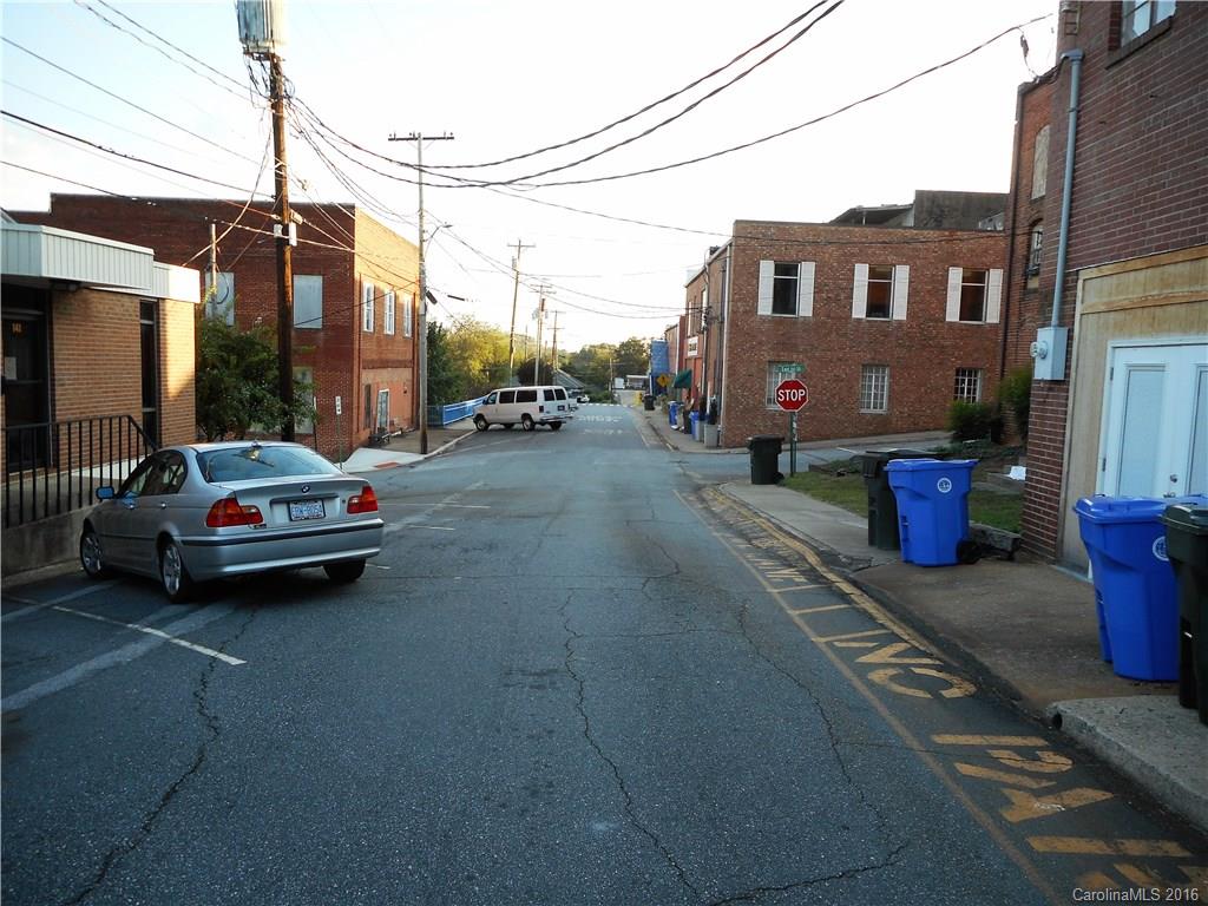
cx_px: 604
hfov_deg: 69.4
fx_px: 872
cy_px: 453
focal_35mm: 25
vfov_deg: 54.9
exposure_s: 1/100
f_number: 3.7
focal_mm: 4.5
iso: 80
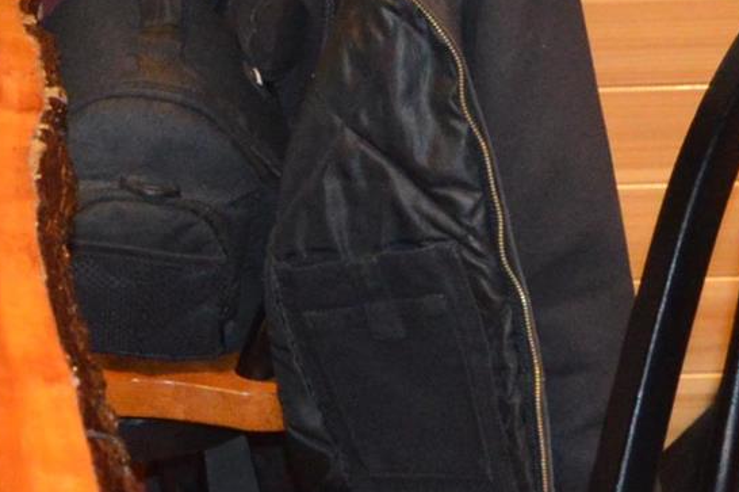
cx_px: -150
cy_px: -346
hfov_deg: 13.2
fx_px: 3117
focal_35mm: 152
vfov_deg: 8.7
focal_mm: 18
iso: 2000
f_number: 3.5
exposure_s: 1/60
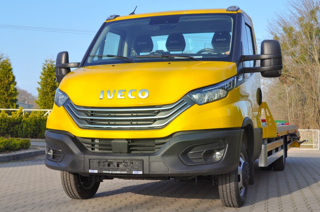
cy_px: 106
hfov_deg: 41.2
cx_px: 160
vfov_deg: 28.0
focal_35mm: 48
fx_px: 426
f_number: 8
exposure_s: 1/250
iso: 200
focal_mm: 32
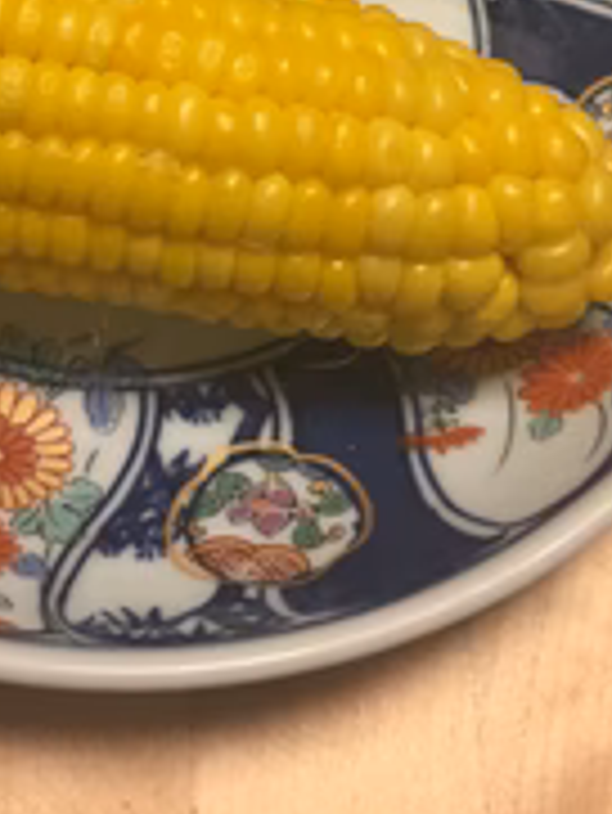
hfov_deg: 22.7
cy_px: 112
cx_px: 135
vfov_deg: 29.2
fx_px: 1507
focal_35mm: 64
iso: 40
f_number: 2.2
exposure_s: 1/30
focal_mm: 4.15
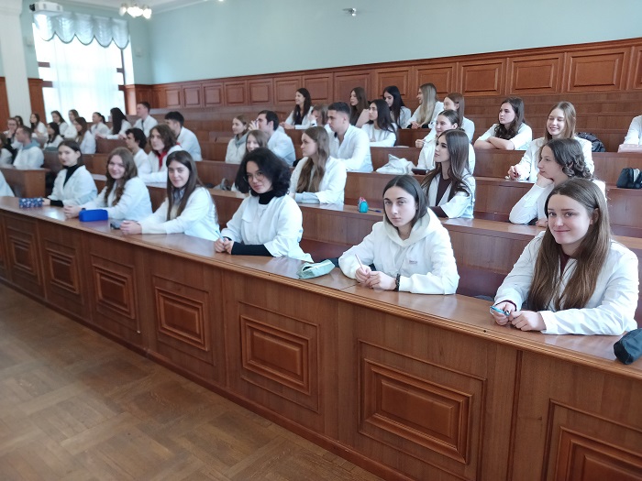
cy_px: 240
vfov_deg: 51.4
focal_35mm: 27
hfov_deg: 65.3
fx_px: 501
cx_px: 321
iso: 250
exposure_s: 1/25
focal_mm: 4
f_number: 1.8
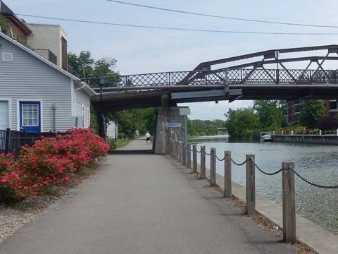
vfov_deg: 56.8
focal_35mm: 24
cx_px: 169
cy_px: 127
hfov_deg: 71.6
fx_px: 234
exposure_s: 1/1250
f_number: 4.1
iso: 125
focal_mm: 4.3
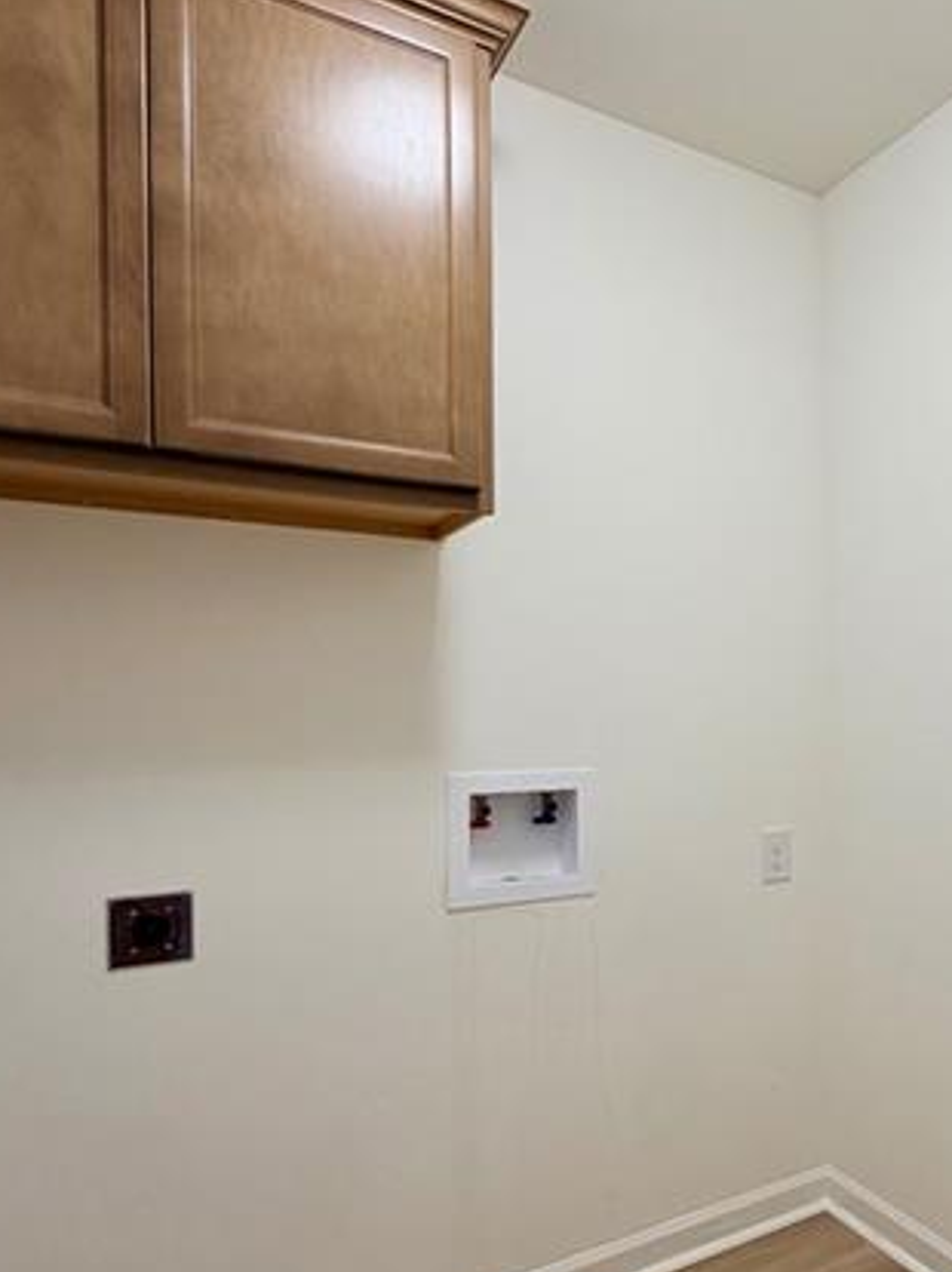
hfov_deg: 49.1
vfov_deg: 67.0
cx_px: 795
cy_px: 722
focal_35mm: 26
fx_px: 954
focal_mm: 2.22
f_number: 2.2
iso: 160
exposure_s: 1/120
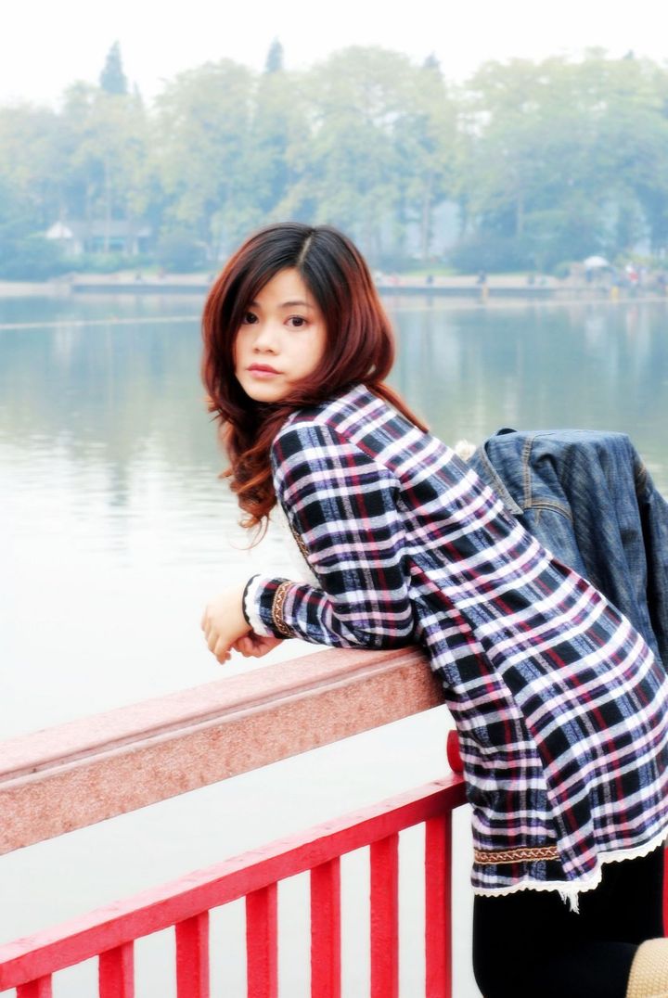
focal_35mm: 87
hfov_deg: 15.7
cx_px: 334
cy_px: 499
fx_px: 2415
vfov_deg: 23.4
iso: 100
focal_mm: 58
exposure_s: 1/13
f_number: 8
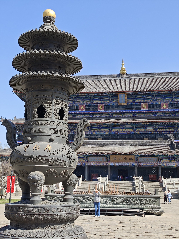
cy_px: 120
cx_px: 90
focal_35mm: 46
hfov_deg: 31.5
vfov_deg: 41.2
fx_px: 317
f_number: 2
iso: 50
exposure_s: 1/1250
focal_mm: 6.68
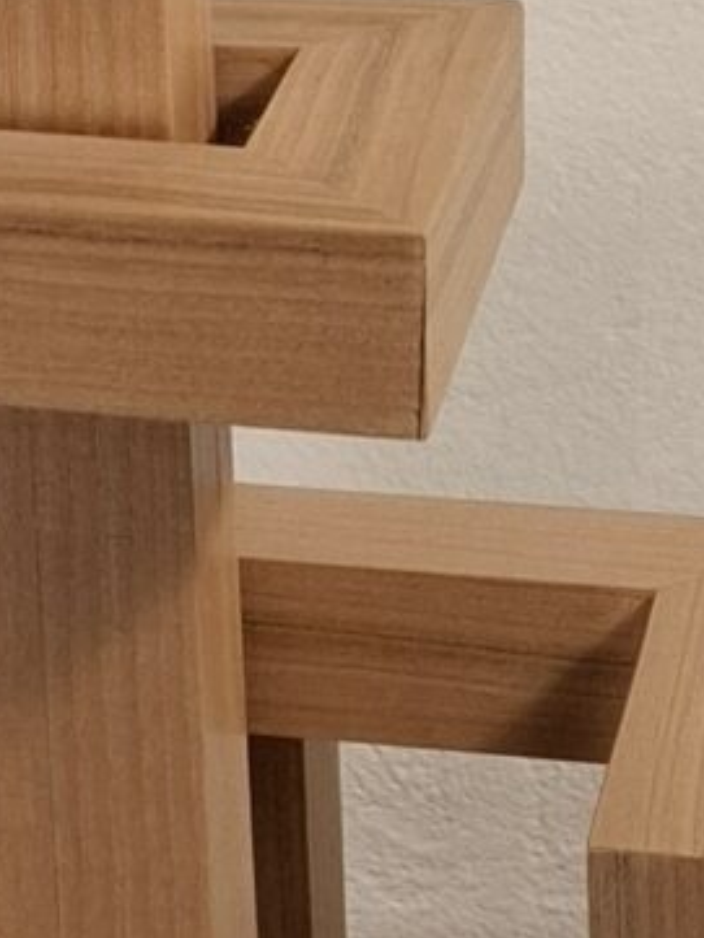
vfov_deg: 11.8
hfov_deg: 9.0
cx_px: -75
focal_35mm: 163
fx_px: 4417
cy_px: -239
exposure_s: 1/100
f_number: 1.8
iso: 200
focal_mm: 5.54
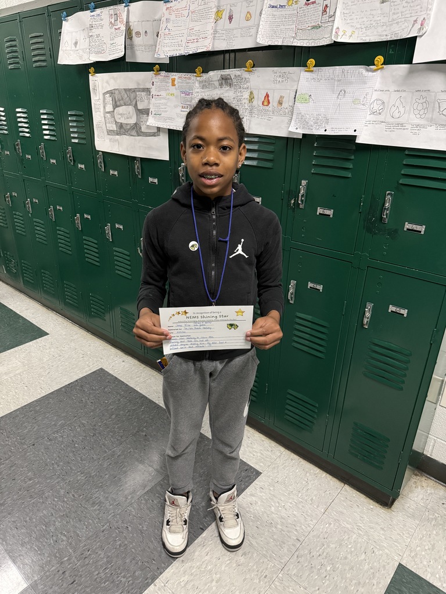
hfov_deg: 56.8
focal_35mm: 24
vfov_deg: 71.6
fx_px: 412
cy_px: 297
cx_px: 223
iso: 500
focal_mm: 6.76
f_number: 1.78
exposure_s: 1/60
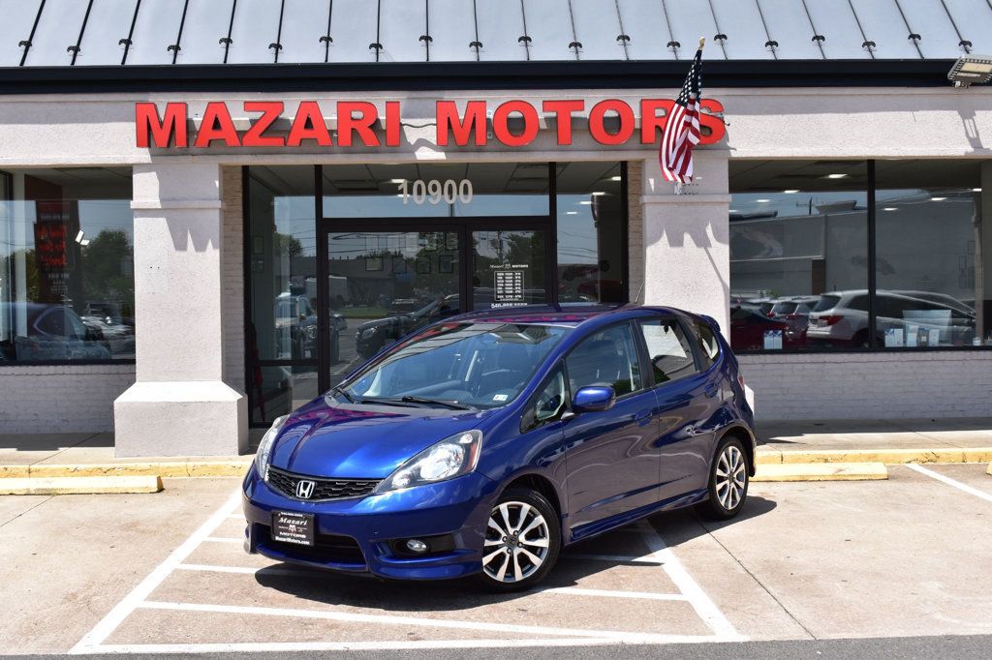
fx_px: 1322
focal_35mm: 48
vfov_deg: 28.1
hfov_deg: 41.1
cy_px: 330
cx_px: 496
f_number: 11
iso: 400
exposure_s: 1/400
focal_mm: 32
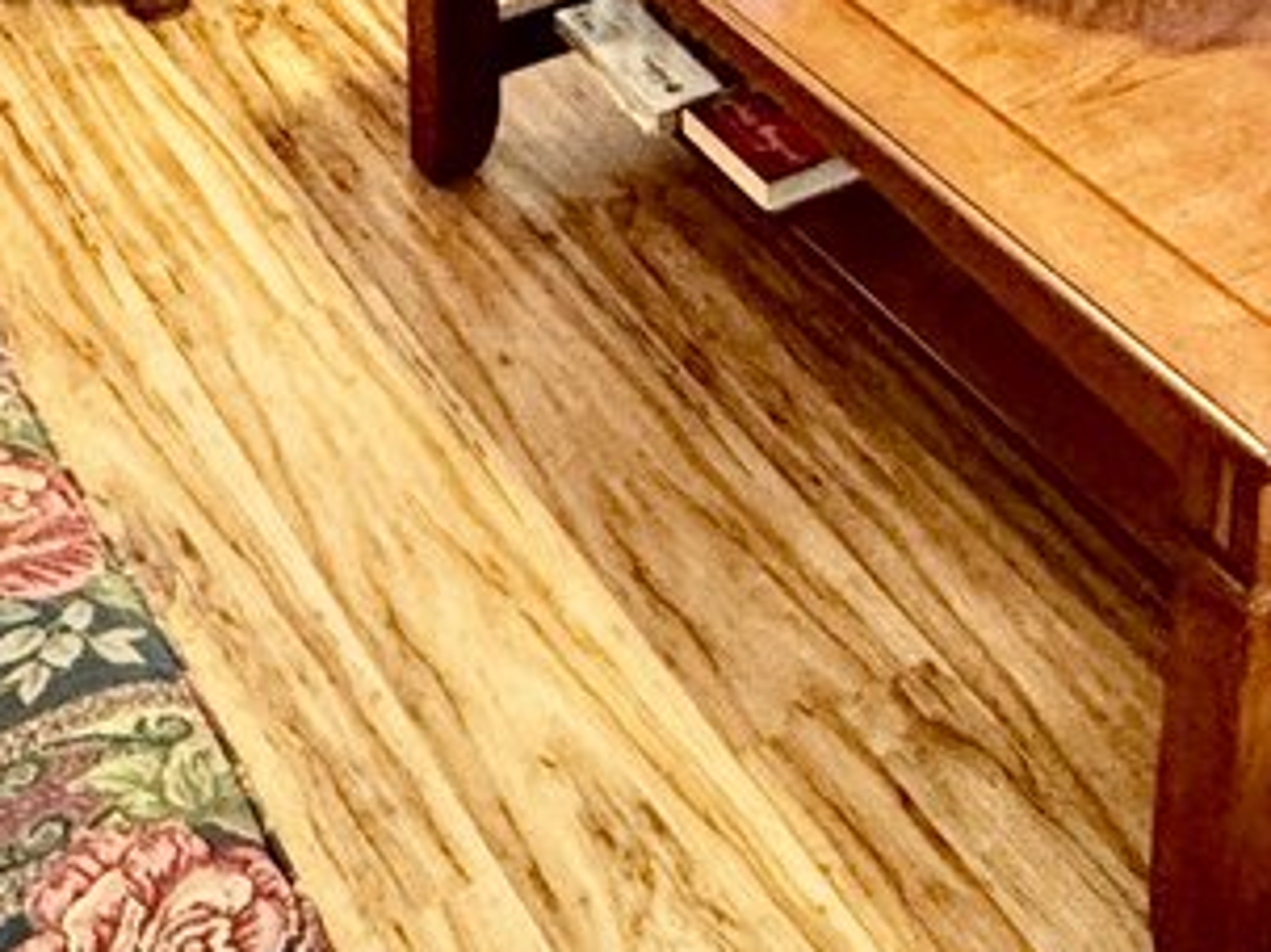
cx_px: 958
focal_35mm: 70
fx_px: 2569
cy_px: -581
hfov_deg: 27.4
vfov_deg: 18.1
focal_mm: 2.22
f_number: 2.2
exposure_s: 1/60
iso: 500
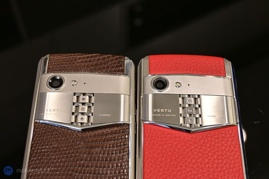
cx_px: 134
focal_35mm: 52
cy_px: 90
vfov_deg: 25.7
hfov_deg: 37.9
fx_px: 392
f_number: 5.3
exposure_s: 1/60
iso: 640
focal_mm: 35
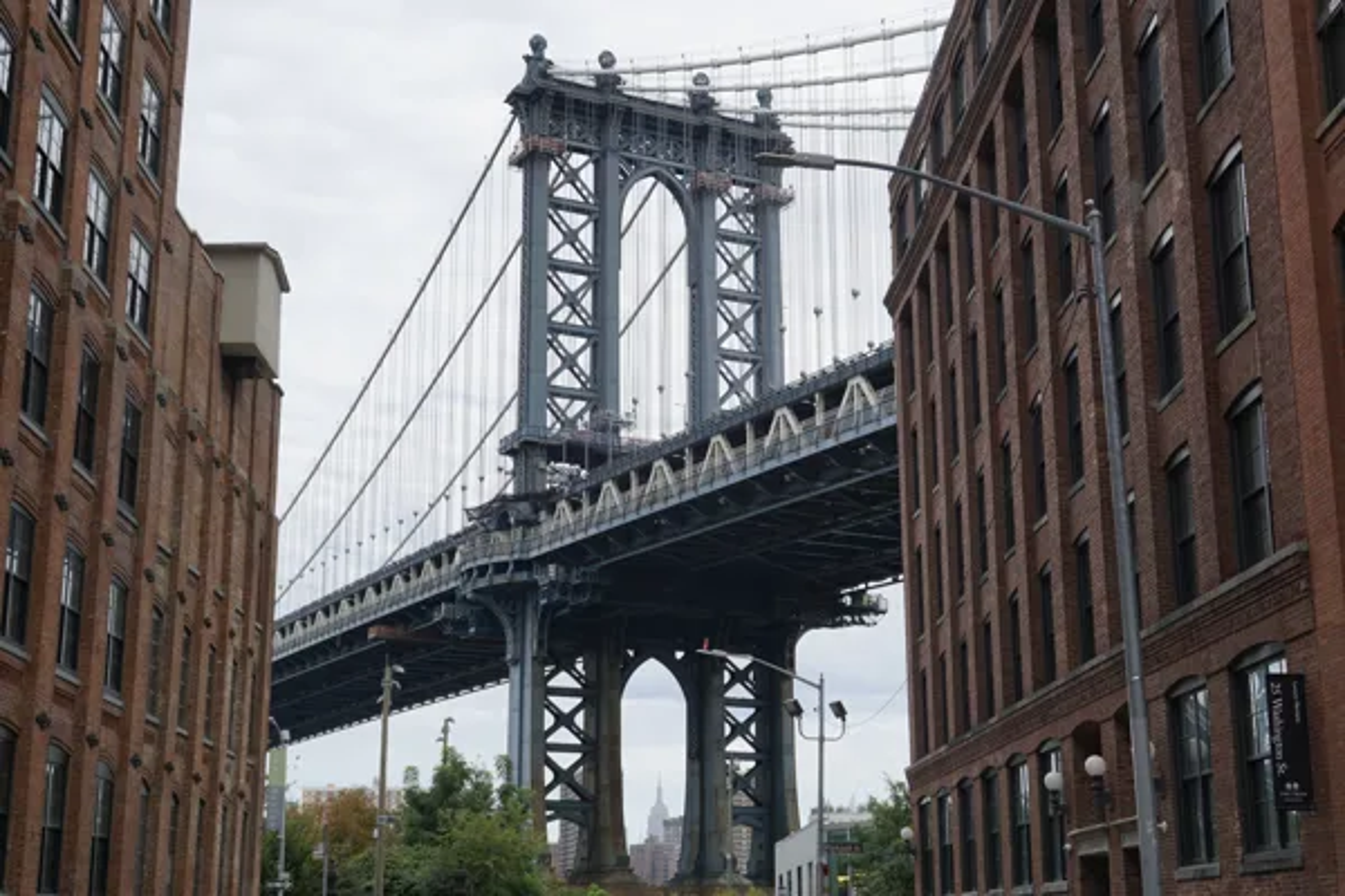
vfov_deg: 29.9
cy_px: 448
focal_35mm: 45
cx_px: 672
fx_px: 1681
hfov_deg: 43.6
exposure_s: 1/125
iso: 100
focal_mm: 30
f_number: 8
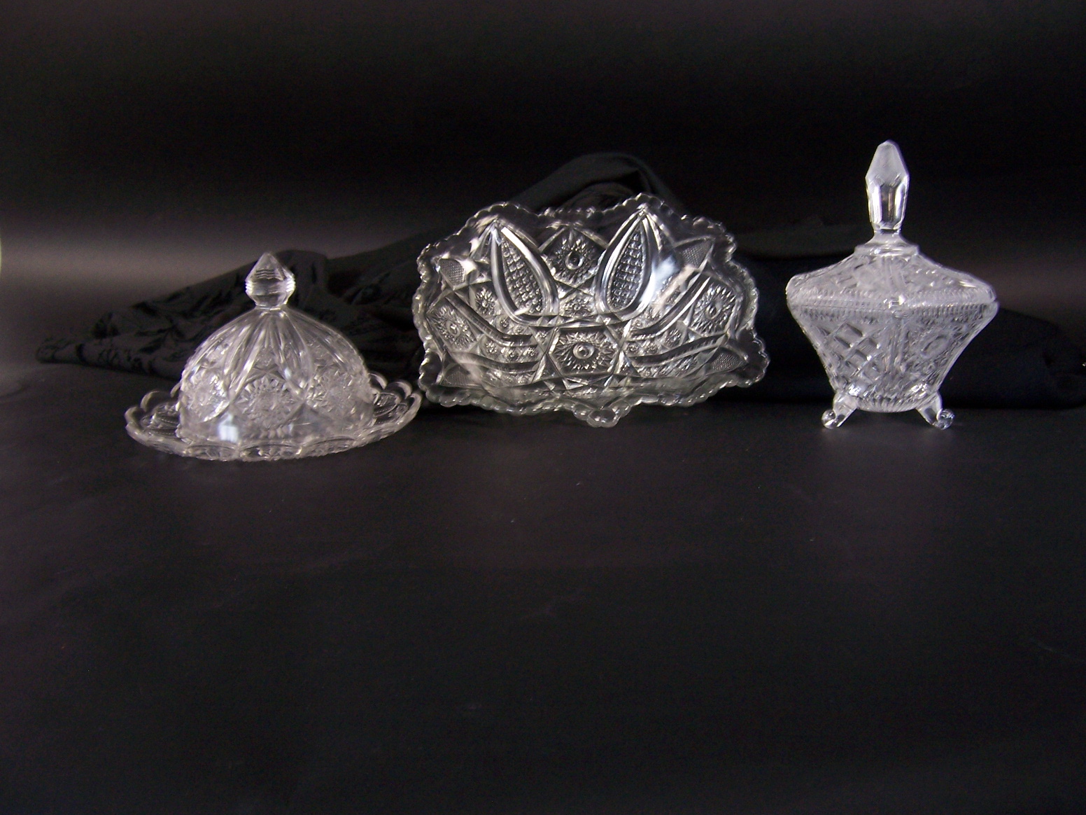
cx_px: 543
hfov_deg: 55.4
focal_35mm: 33
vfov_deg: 42.9
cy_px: 408
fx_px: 1035
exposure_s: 1/8
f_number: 3.4
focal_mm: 5.5
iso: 140
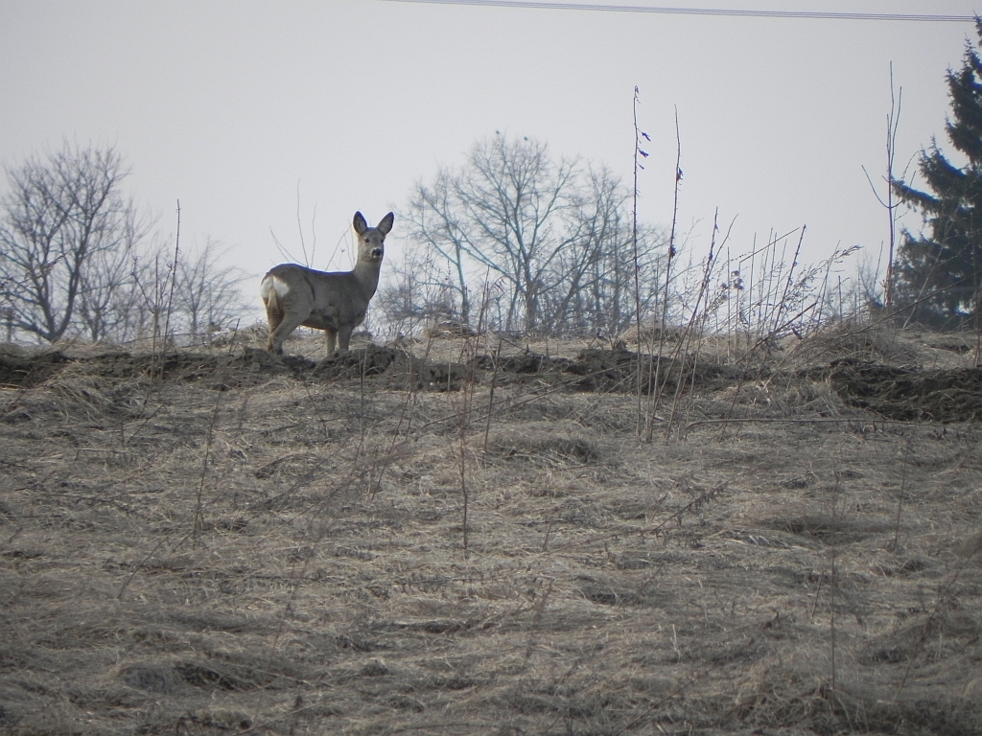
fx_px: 19234
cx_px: 491
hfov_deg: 2.9
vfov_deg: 2.2
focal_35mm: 678
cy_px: 368
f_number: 5
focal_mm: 120
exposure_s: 1/140
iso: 160
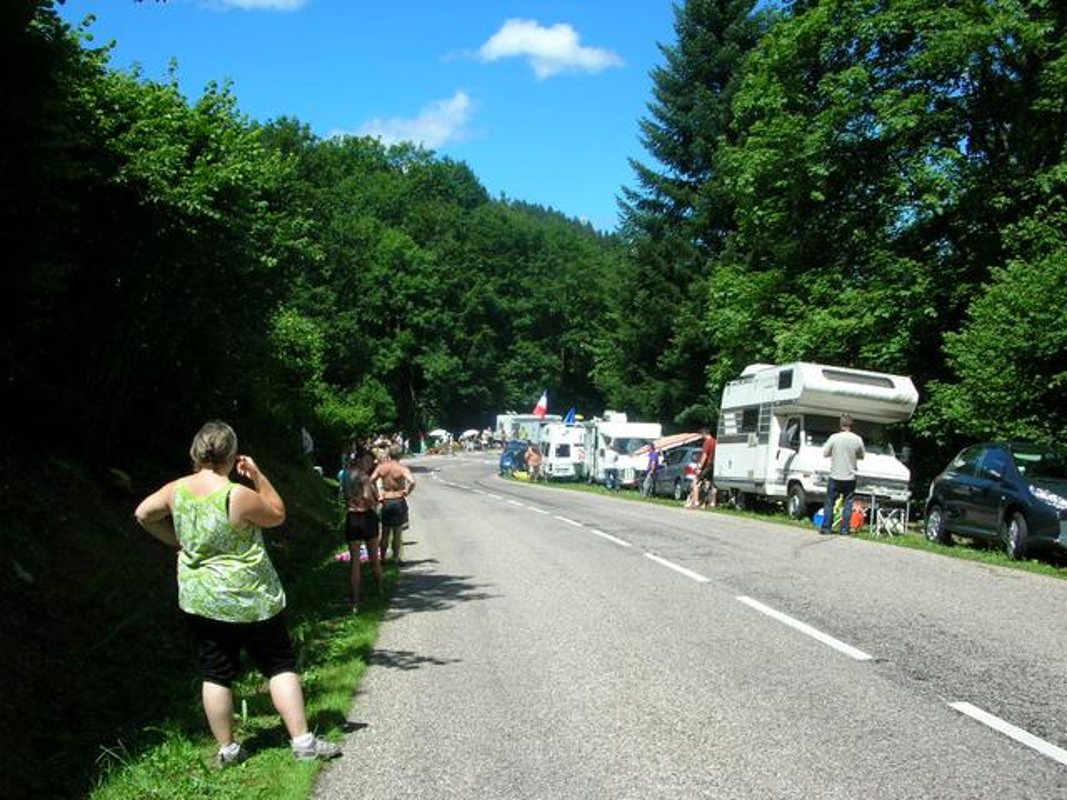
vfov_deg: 40.7
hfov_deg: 52.6
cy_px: 400
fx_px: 1079
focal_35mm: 35
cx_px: 534
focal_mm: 5.8
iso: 50
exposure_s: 1/230
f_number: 5.6
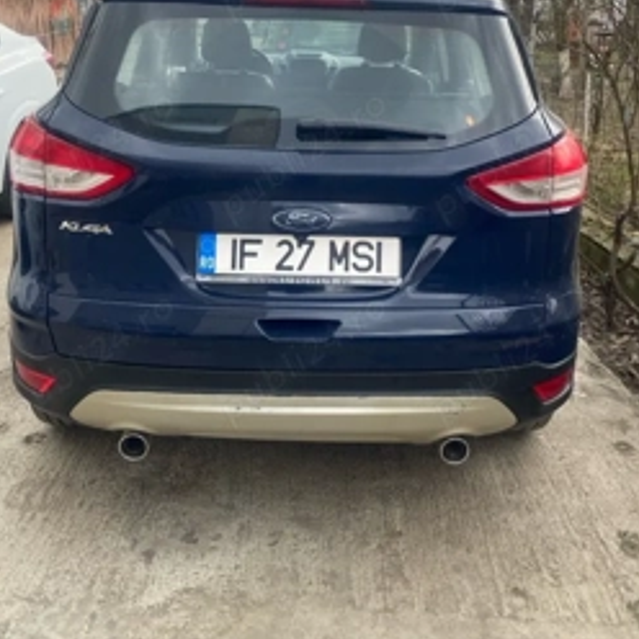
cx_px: 330
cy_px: 180
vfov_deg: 43.8
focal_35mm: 37
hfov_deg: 44.9
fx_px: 773
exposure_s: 1/123
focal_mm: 4.25
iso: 32
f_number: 1.8
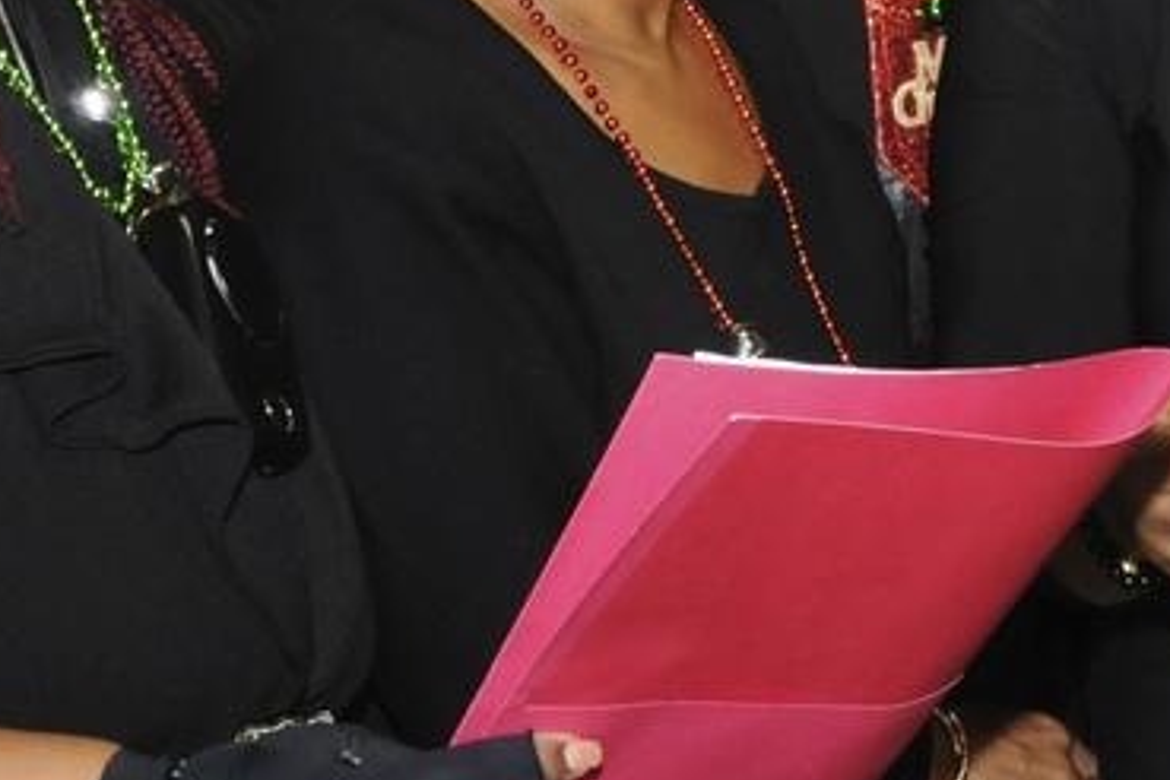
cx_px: 1516
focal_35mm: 134
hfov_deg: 14.7
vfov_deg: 10.2
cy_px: 228
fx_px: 4355
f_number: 8
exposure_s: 1/60
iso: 800
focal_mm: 22
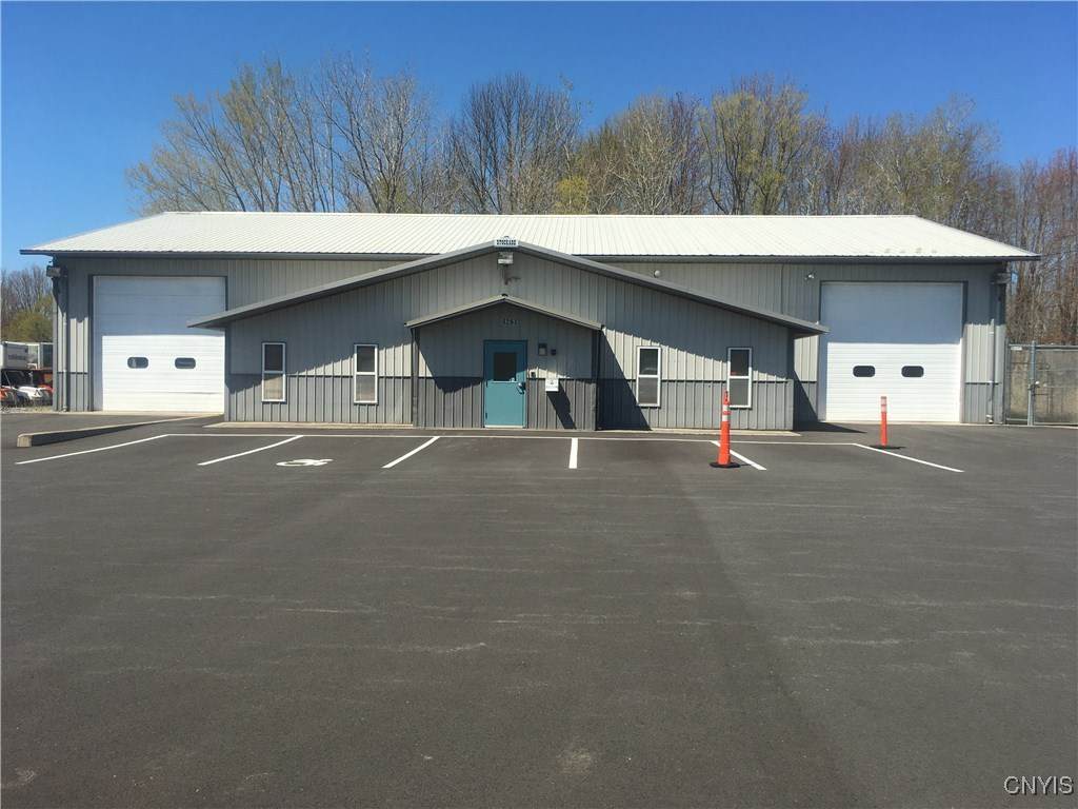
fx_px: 903
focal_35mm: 29
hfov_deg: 61.7
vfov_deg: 48.2
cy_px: 404
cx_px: 539
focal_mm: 4.15
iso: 25
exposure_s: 1/2024
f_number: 2.2
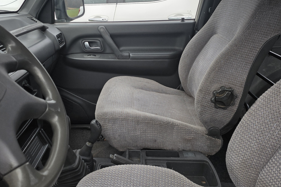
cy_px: 79
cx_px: 127
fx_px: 250
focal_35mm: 32
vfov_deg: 41.0
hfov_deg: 58.6
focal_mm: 6.25
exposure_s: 1/359
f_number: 1.7
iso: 64
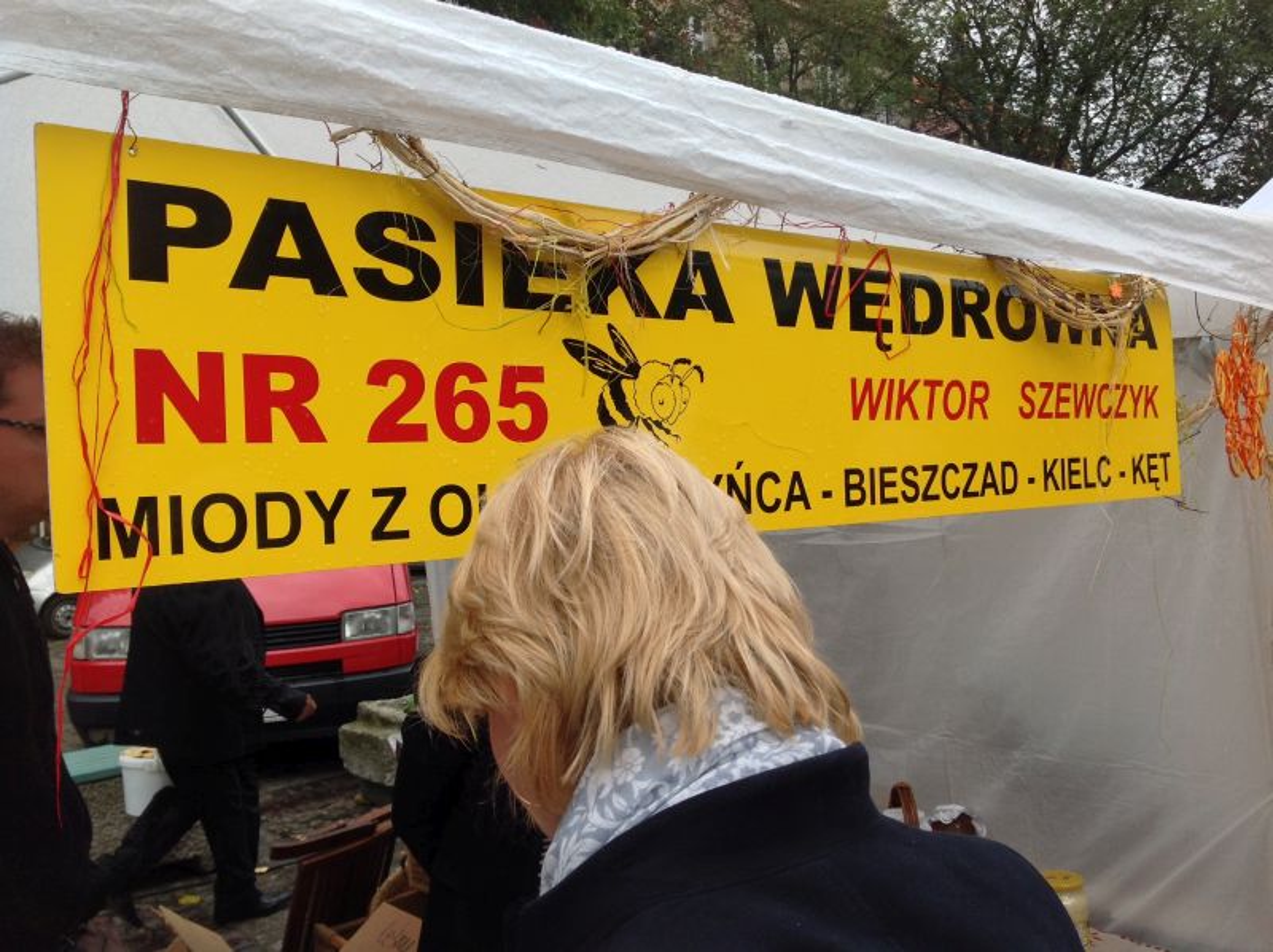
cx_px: 636
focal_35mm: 35
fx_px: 1286
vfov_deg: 40.6
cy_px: 476
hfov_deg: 52.7
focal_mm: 4.28
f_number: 2.4
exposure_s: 1/512
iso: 50
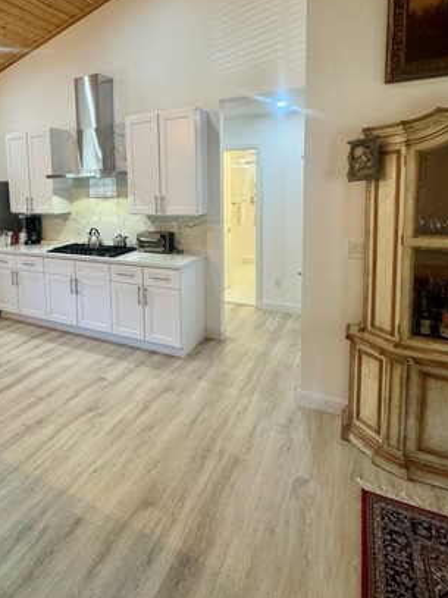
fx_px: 380
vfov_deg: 75.1
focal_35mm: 22
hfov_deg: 59.1
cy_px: 226
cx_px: 137
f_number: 2.2
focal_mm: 2.22
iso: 200
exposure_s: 1/120
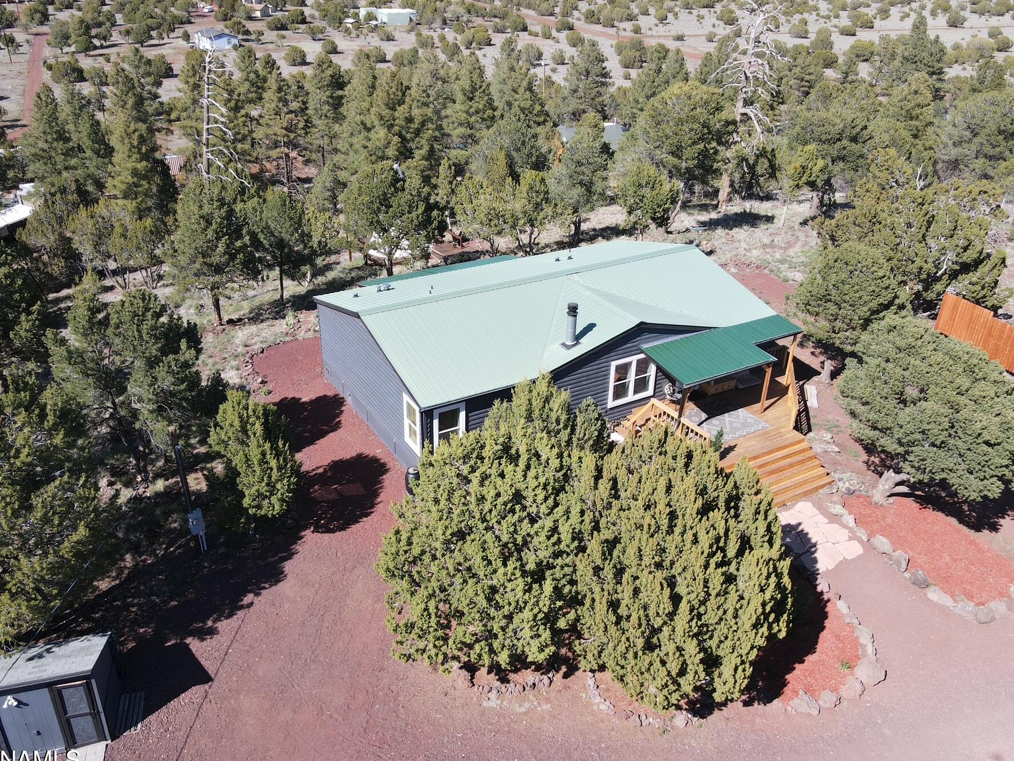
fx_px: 791
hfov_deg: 65.3
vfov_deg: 51.3
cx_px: 489
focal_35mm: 27
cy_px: 371
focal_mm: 4.5
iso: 100
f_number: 2.8
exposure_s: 1/350
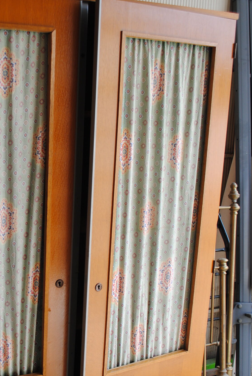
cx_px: 47
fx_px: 543
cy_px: 279
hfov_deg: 25.6
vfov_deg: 37.3
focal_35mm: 52
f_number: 5.6
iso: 140
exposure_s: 1/125
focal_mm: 20
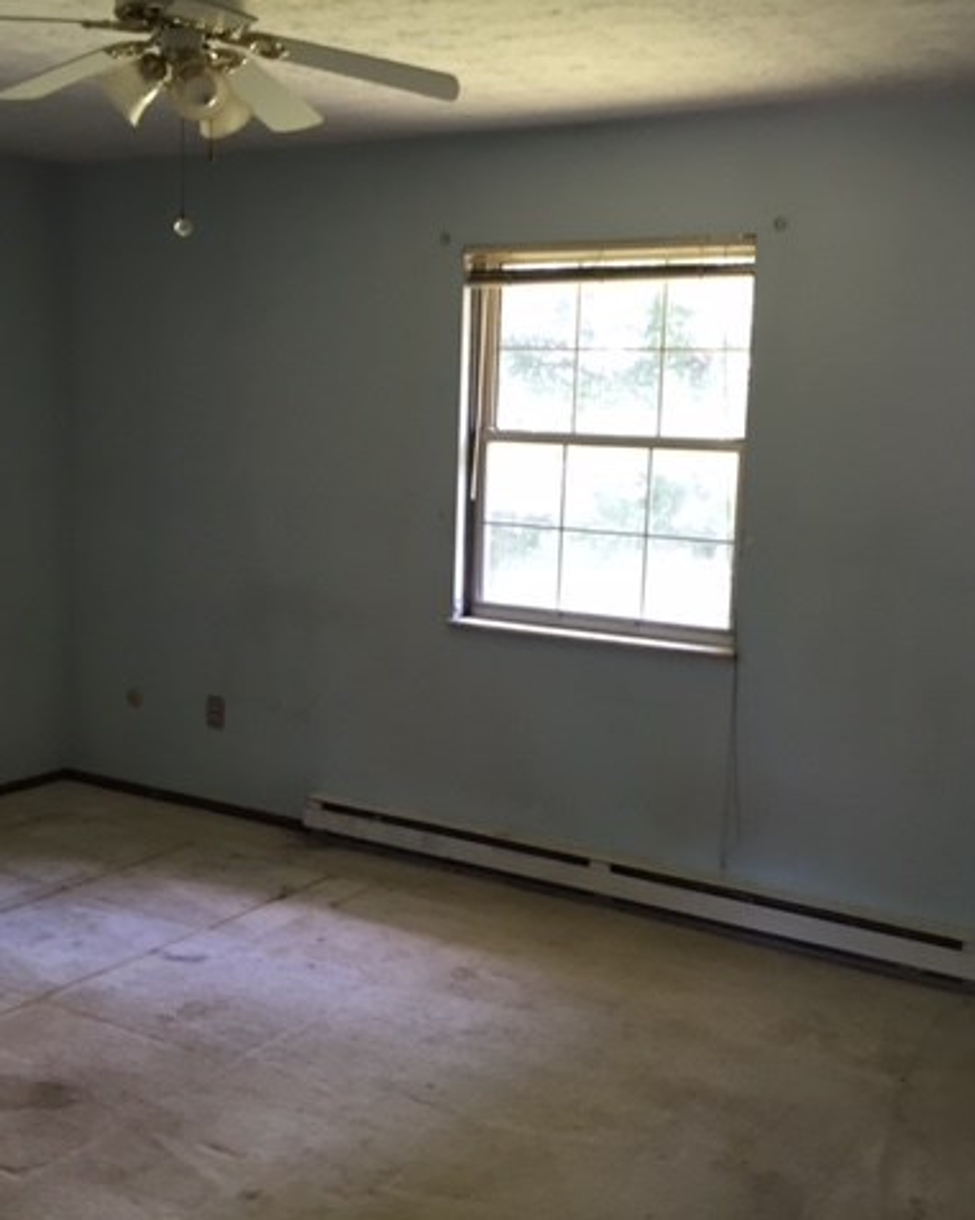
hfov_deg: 39.1
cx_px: 512
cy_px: 611
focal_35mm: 38
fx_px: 1372
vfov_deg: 48.0
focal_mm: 4.15
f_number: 2.2
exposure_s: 1/30
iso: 80
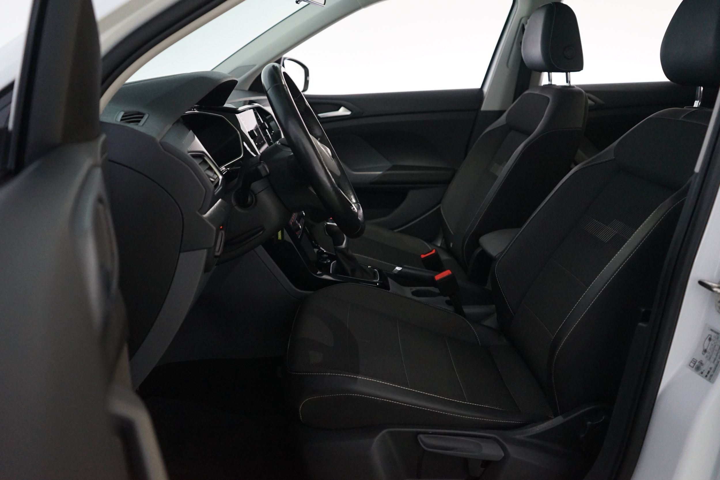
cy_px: 240
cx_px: 360
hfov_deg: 63.7
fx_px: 580
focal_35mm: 29
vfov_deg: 45.0
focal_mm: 29
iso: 4000
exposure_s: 1/25
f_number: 3.5
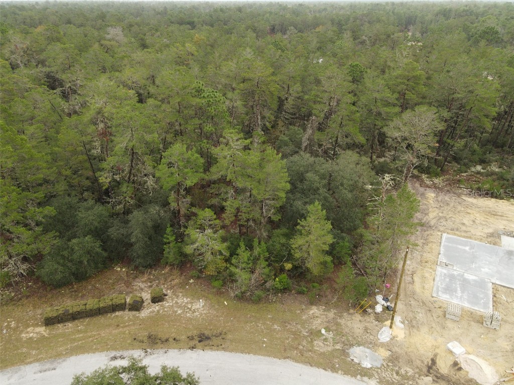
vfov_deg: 56.8
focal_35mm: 24
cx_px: 257
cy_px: 192
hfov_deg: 71.6
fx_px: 356
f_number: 2.8
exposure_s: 1/60
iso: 100
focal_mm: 4.5
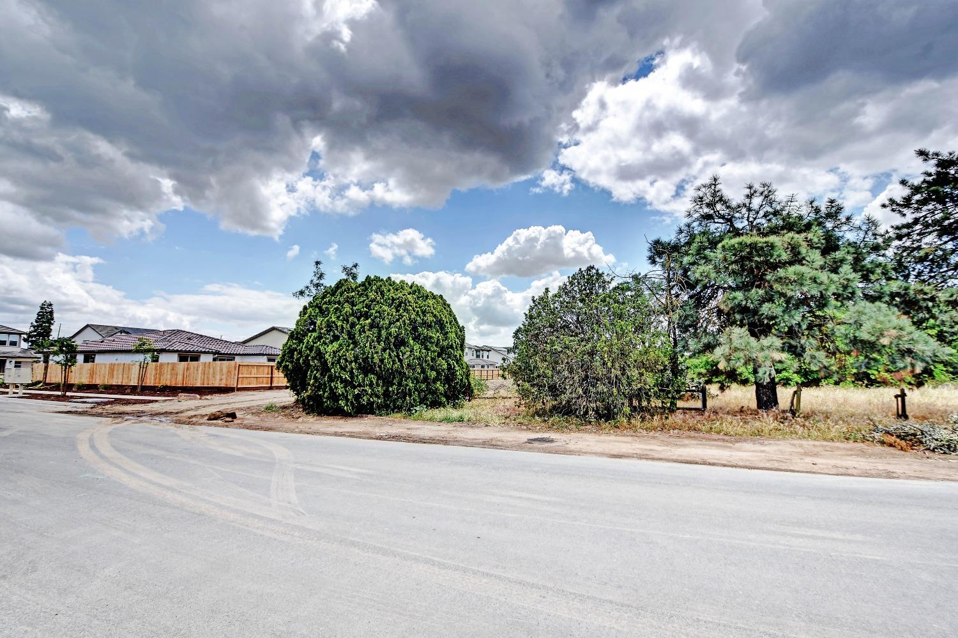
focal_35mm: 15
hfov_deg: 100.4
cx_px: 479
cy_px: 319
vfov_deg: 77.3
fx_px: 399
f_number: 6.3
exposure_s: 1/160
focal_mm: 10
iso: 100
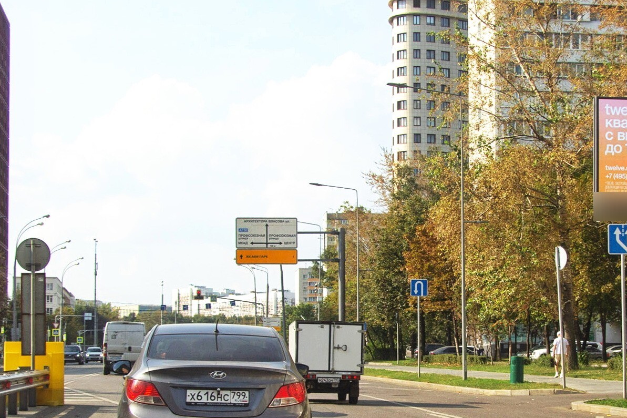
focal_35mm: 191
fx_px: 3326
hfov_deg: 10.8
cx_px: 431
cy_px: 250
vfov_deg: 7.2
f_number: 5.6
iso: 200
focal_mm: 28
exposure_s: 1/800
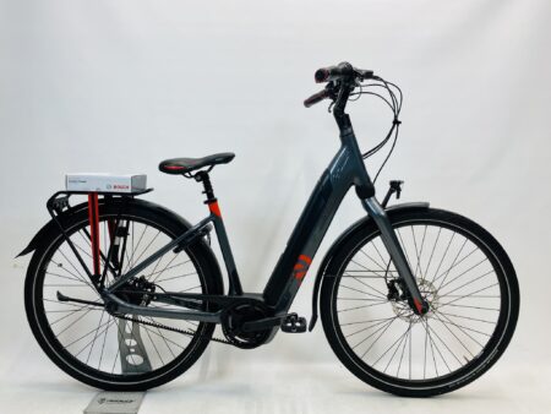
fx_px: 414
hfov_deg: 67.3
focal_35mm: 26
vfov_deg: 53.1
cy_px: 207
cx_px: 276
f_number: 1.8
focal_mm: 4.25
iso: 50
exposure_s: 1/100
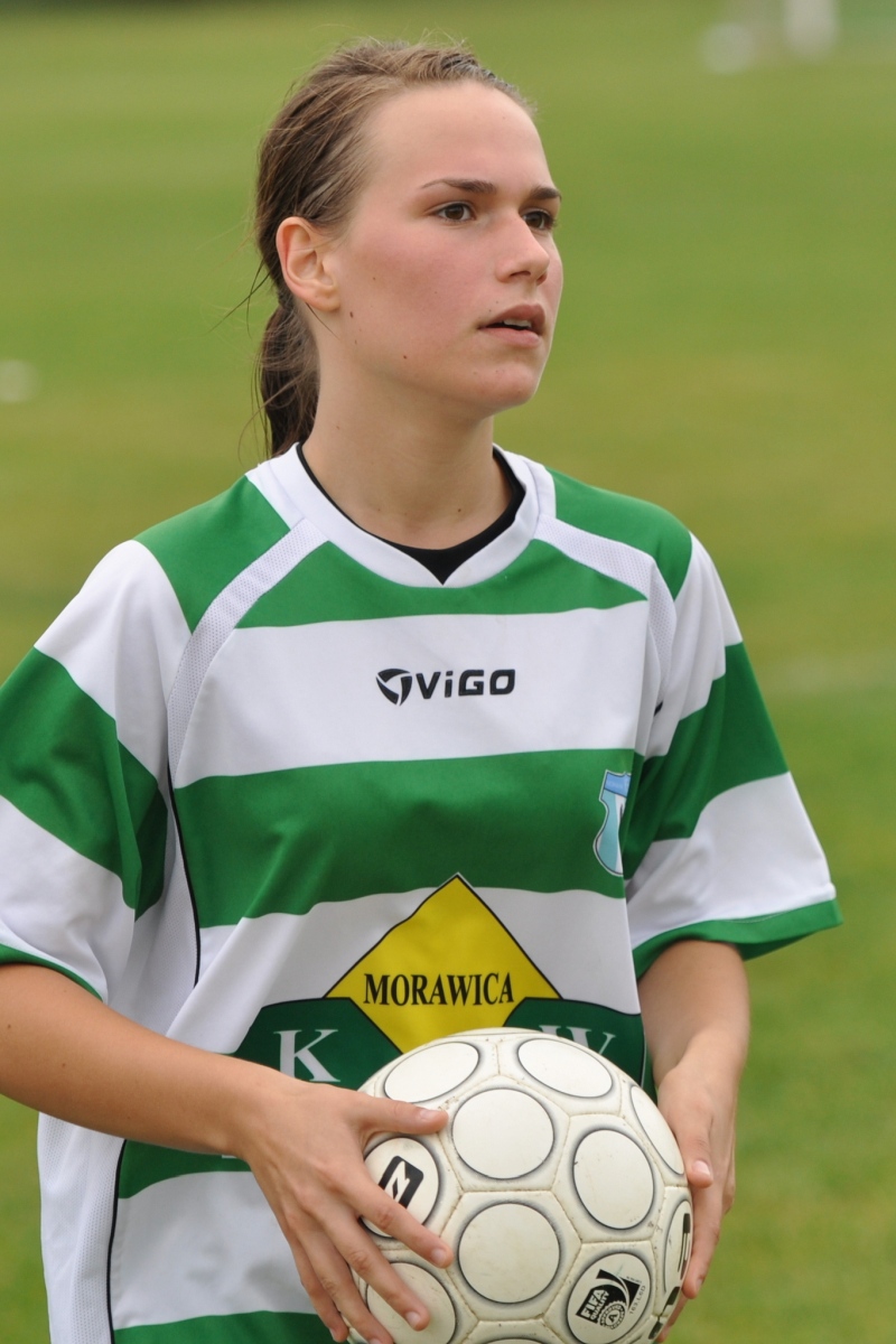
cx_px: 448
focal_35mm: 174
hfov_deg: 7.9
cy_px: 672
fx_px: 6495
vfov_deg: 11.8
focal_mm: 116
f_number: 4
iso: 200
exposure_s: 1/800
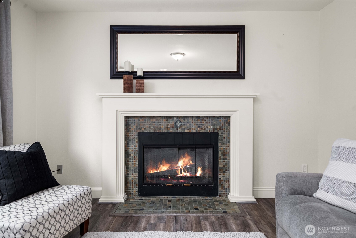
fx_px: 188
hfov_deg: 86.9
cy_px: 119
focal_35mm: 19
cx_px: 178
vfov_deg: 64.6
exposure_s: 1/60
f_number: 7.1
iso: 320
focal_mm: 19
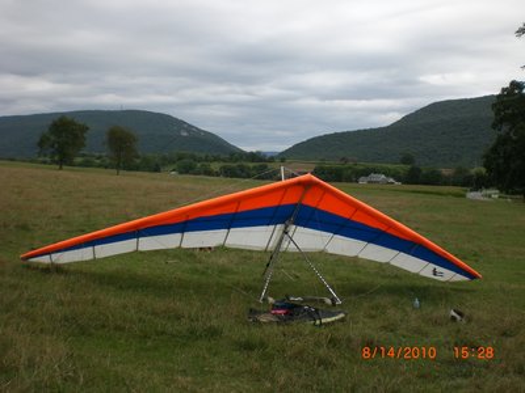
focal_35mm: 38
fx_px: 576
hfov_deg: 49.0
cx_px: 262
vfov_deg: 37.7
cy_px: 196
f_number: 4.4
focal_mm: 6.3
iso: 50
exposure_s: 1/320
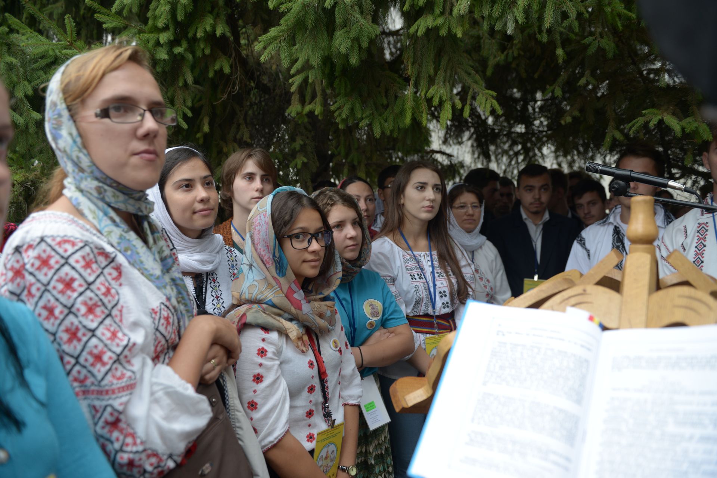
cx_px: 358
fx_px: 478
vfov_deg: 53.2
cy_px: 239
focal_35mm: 24
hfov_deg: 73.7
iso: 280
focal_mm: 24
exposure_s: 1/25
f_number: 2.8
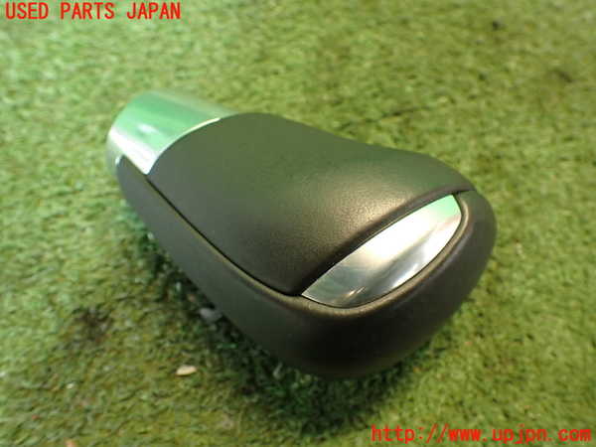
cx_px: 298
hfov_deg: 60.0
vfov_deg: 46.8
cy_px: 224
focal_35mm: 30
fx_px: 517
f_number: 2.3
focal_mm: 5.4
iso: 500
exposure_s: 1/30
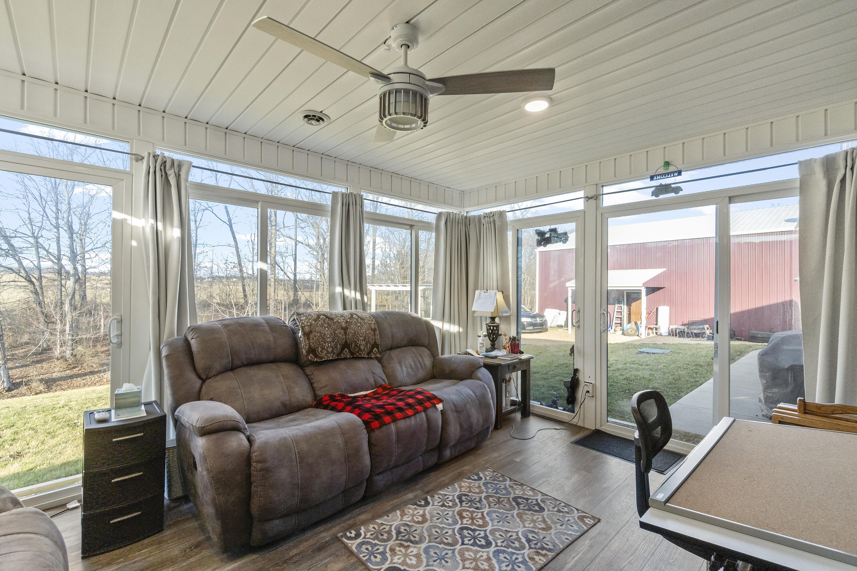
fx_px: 357
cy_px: 286
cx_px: 428
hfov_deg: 100.4
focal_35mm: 15
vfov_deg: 77.3
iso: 800
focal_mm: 10
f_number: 8
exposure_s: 1/200
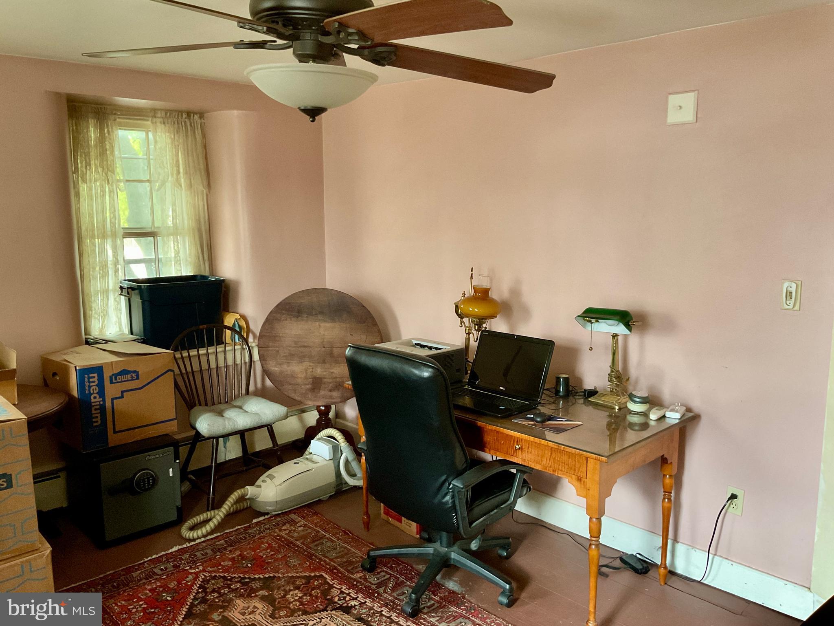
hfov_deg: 61.7
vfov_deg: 48.2
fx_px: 699
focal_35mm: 29
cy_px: 313
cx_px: 417
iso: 250
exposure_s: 1/40
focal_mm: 3
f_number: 1.8
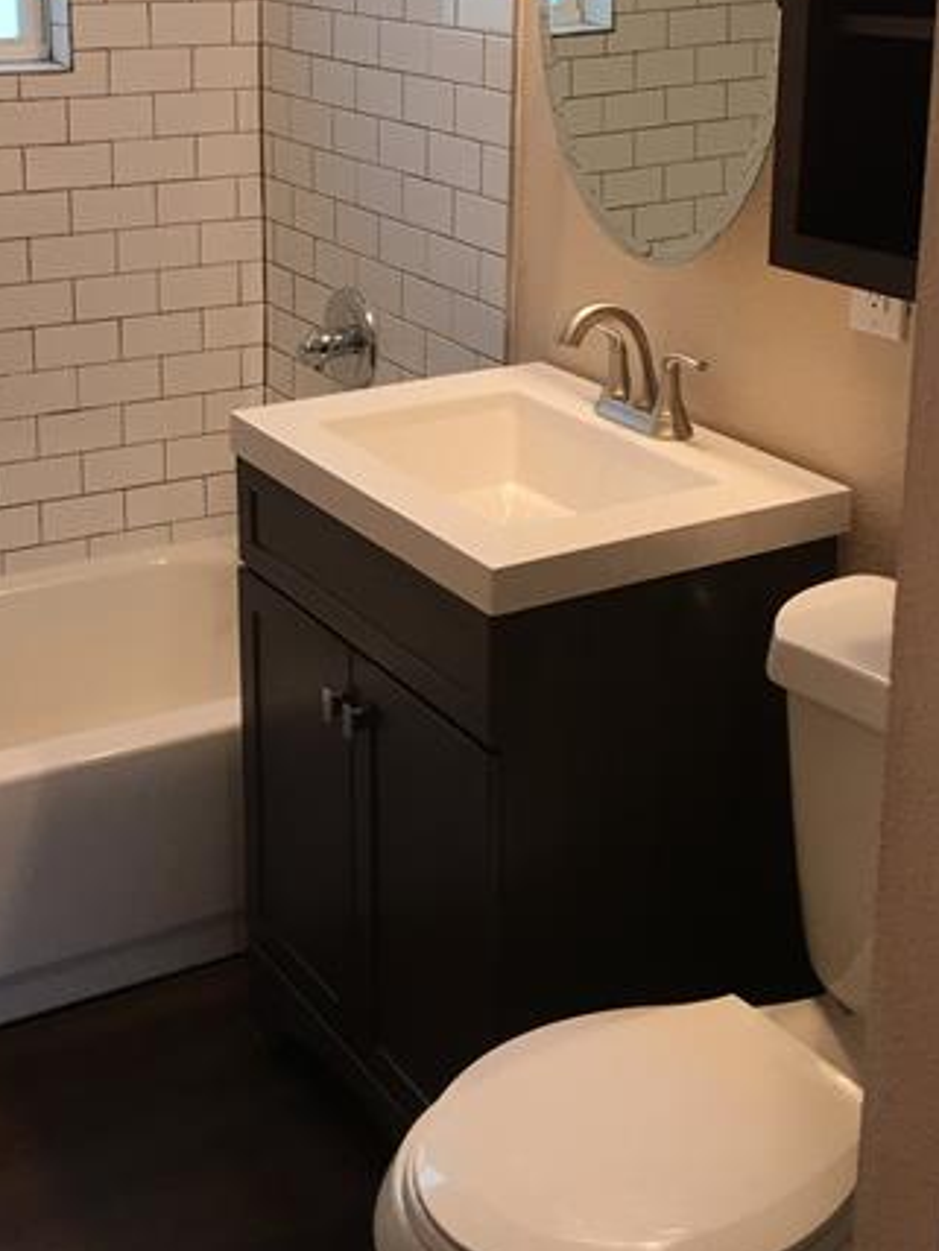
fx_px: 1881
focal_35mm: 52
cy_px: 330
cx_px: 389
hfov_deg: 28.0
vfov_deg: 36.1
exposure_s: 1/30
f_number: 2.2
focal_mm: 4.15
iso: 32
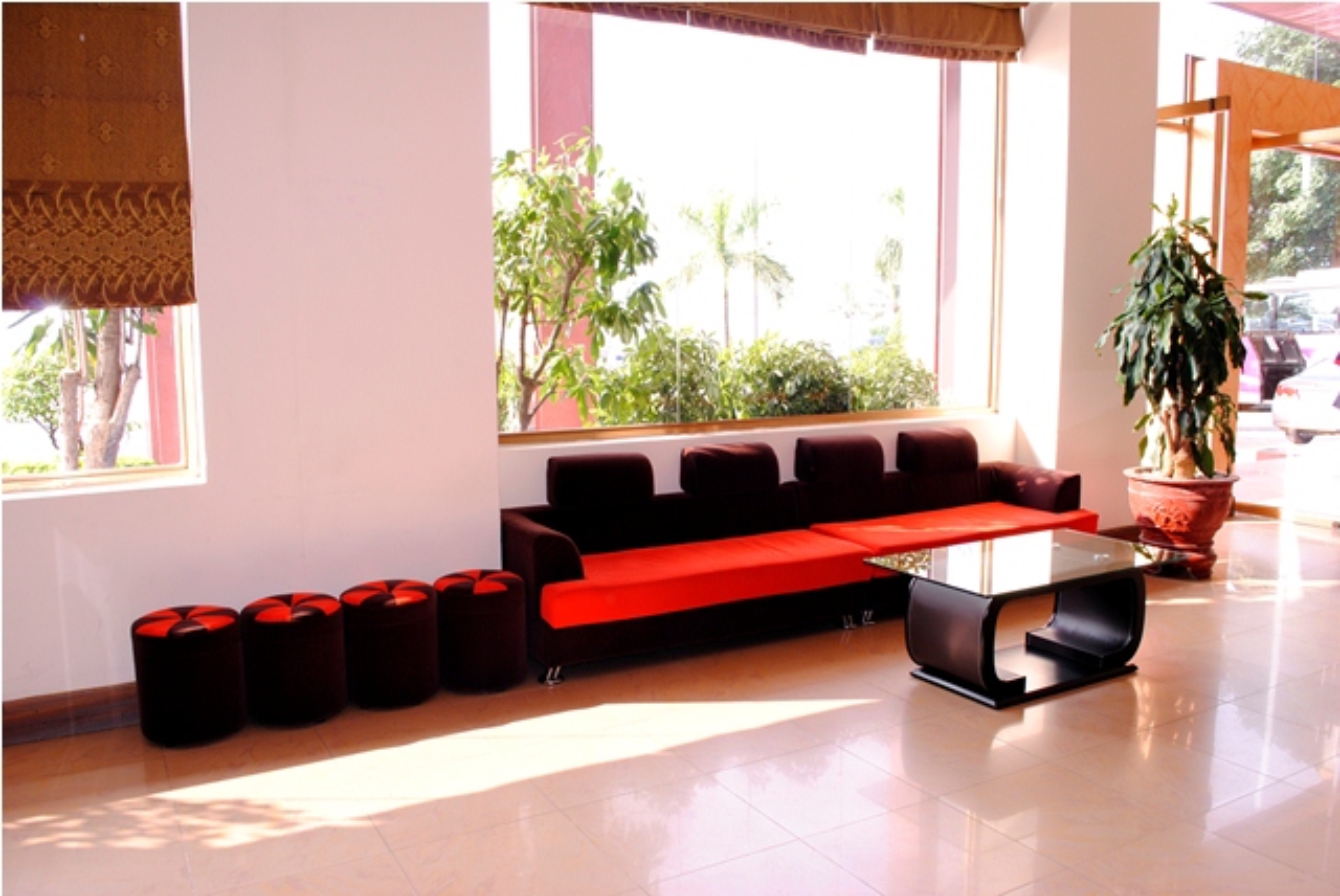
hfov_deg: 67.3
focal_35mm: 27
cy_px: 448
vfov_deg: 48.0
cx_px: 670
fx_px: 1006
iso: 200
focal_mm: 18
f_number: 7.1
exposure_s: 1/40
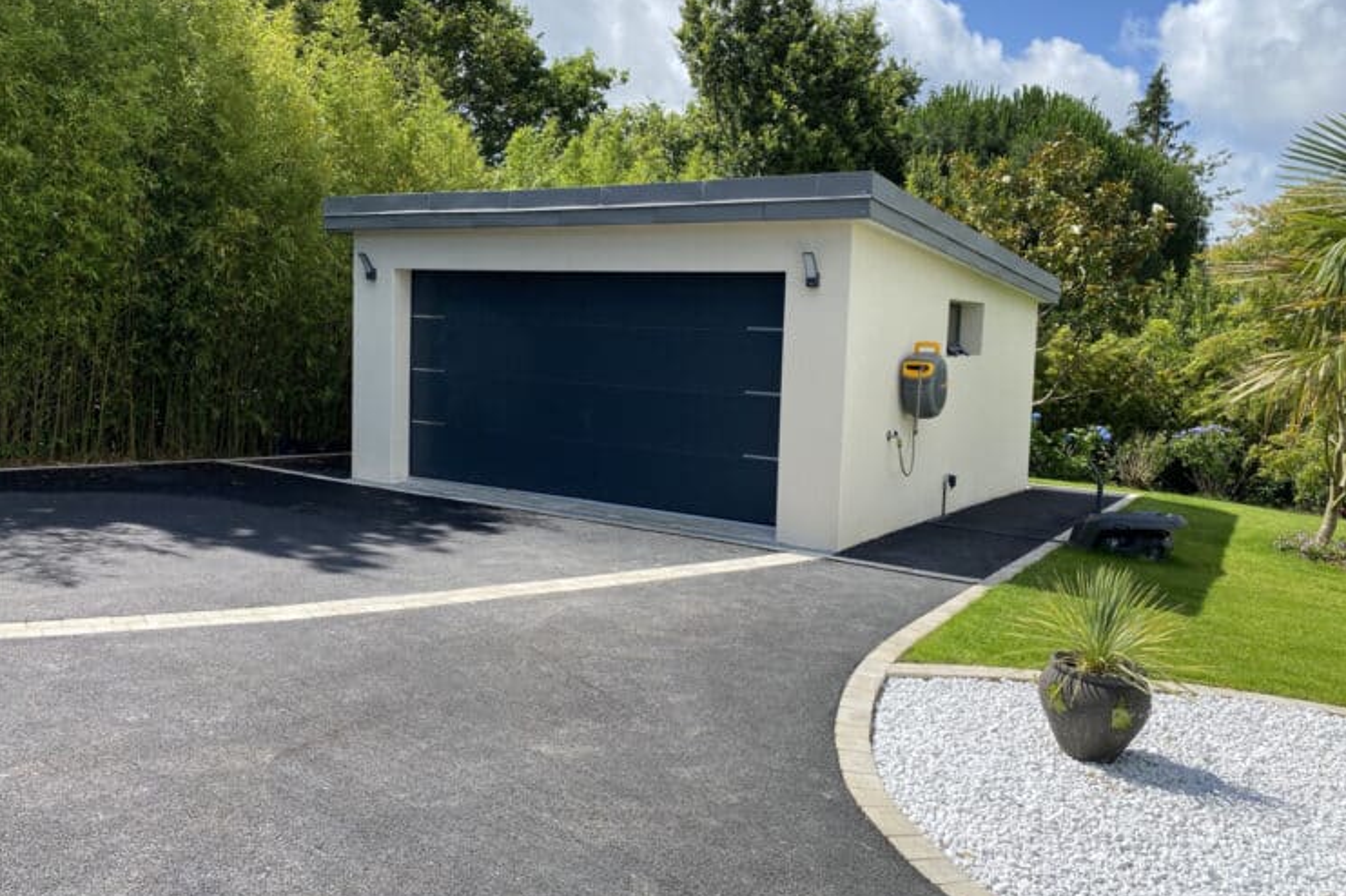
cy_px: 399
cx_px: 651
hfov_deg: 65.5
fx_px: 1046
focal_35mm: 28
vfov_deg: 46.3
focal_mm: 4.25
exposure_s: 1/1866
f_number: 1.8
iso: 32
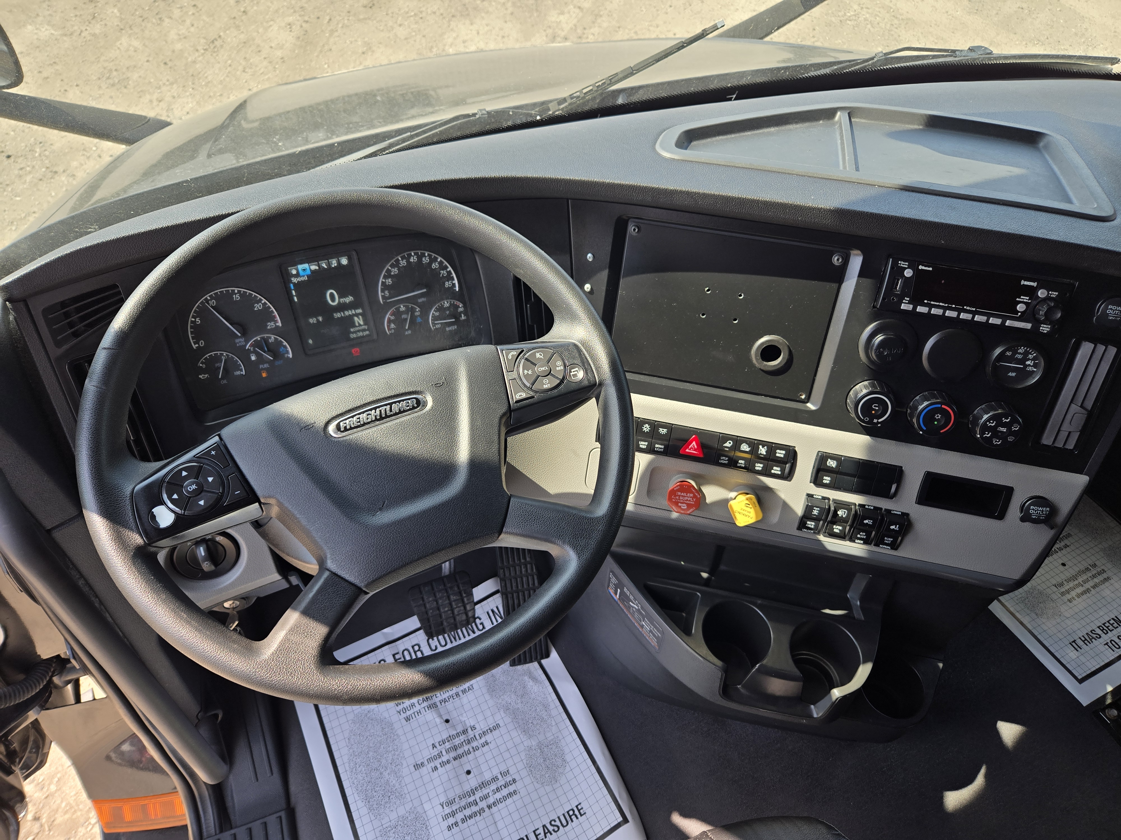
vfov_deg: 58.9
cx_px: 560
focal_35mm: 23
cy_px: 420
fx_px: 745
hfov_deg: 73.9
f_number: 1.8
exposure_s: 1/356
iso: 25
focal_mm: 5.4
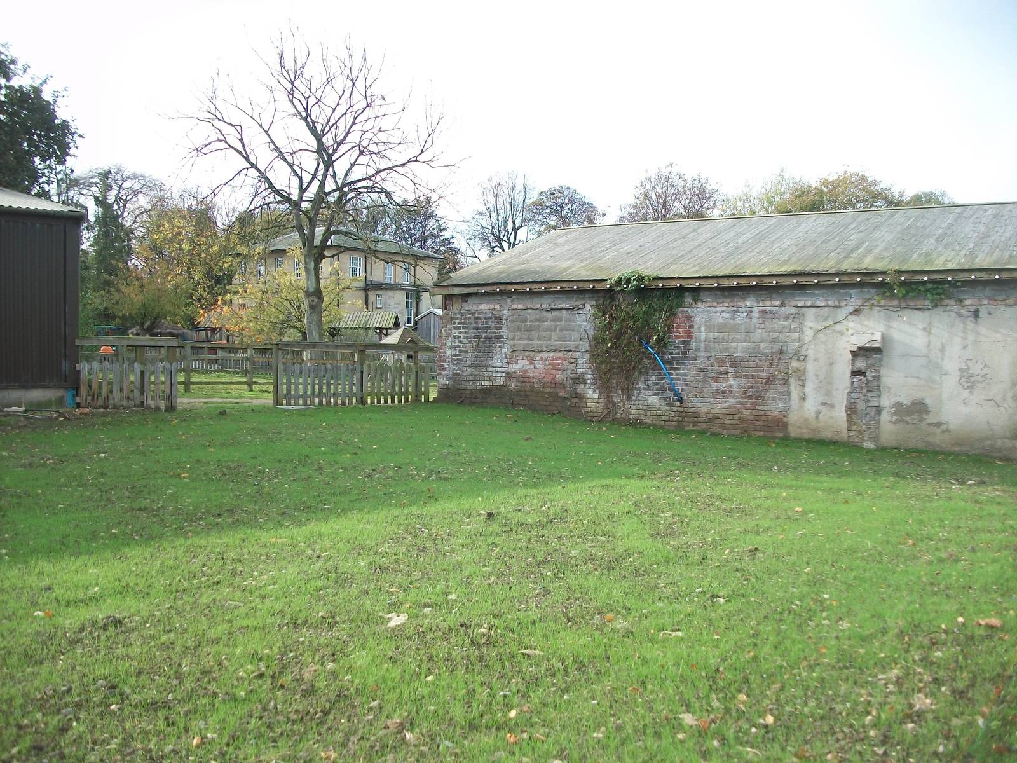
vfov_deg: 44.2
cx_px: 508
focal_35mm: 32
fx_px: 940
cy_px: 382
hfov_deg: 56.8
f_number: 2.9
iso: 80
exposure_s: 1/320
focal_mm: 5.7
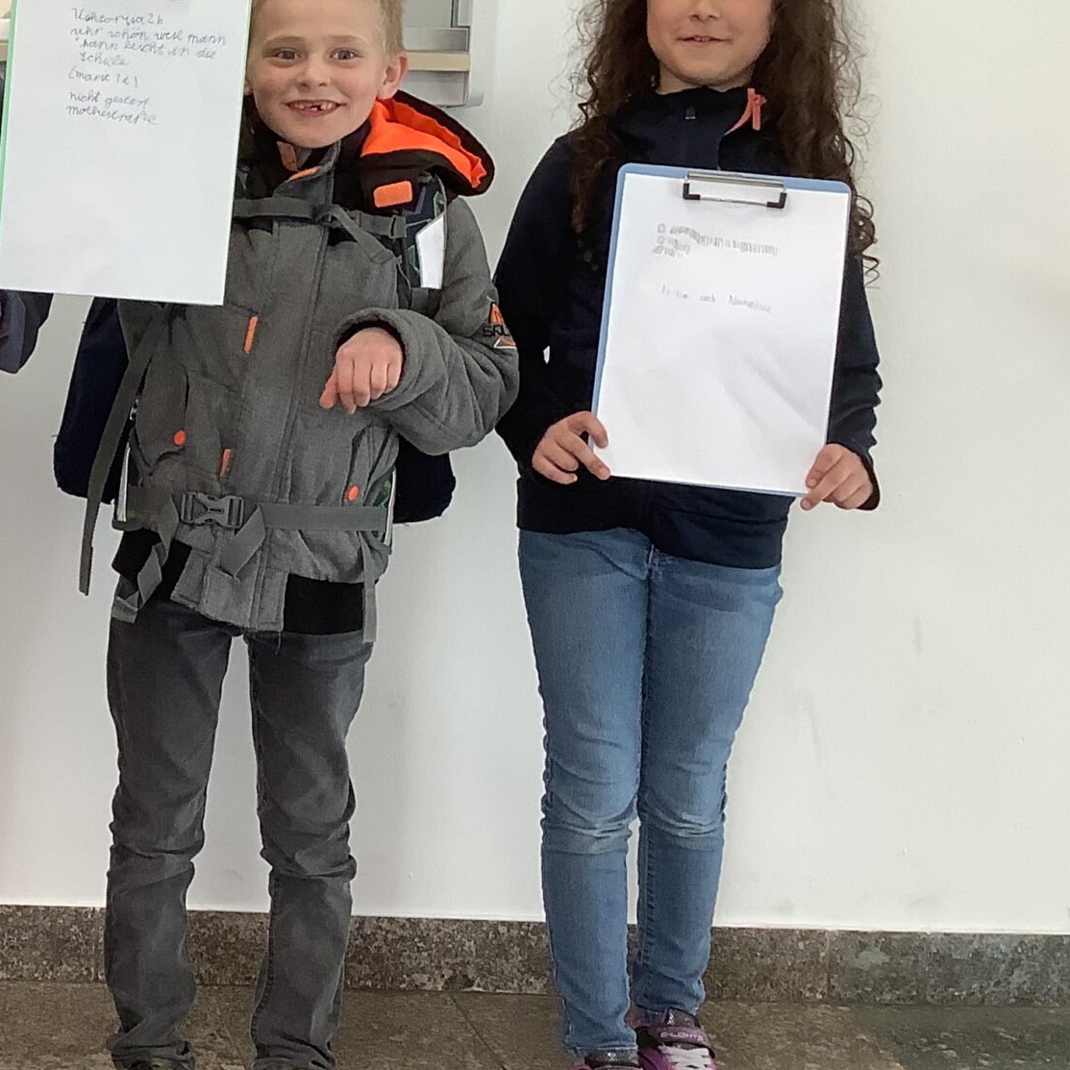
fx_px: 2203
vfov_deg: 27.2
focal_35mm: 63
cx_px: -97
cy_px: 383
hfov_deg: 25.4
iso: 80
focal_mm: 3.3
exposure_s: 1/60
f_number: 2.4
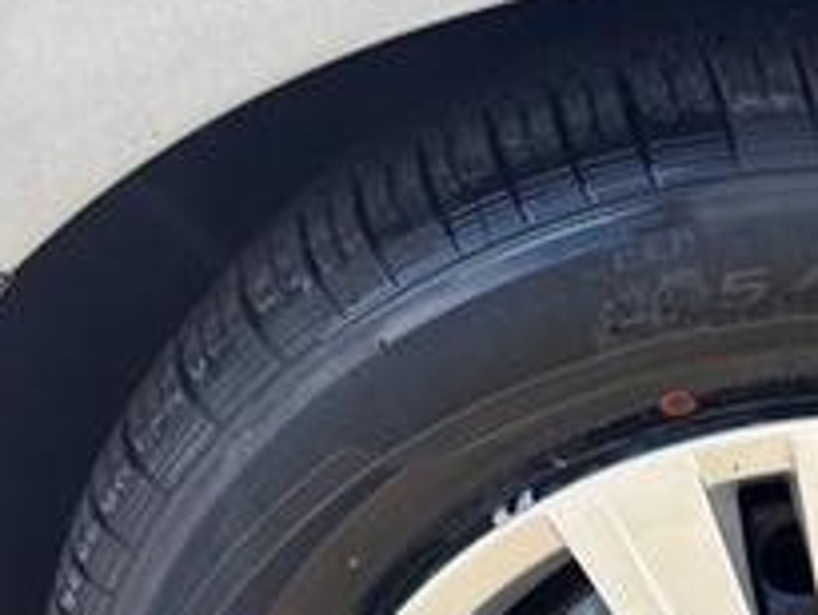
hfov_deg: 27.6
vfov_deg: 21.4
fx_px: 1513
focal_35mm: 64
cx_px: 902
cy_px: 727
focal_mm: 5.96
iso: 50
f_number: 1.6
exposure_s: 1/635
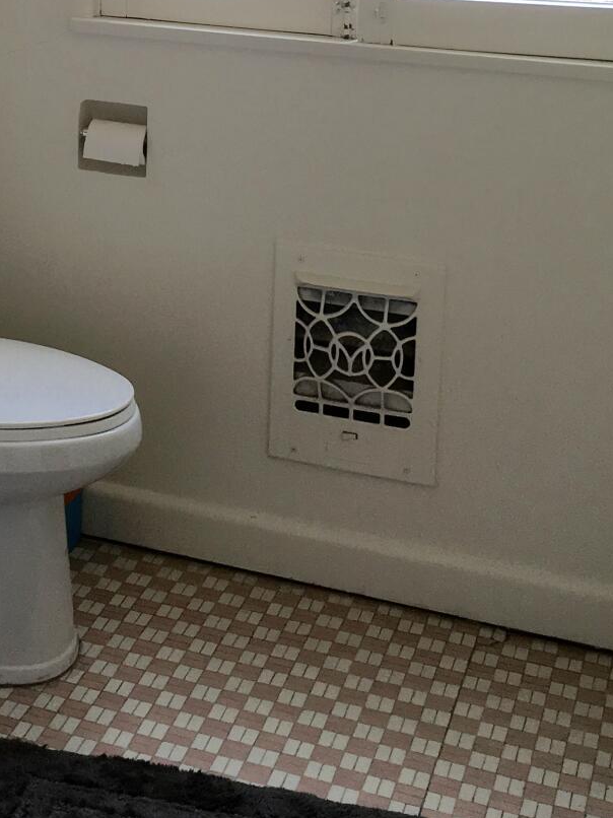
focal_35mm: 72
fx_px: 1701
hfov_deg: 19.8
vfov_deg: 25.9
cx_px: -3
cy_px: 43
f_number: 2.2
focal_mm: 4.15
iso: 32
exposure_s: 1/40
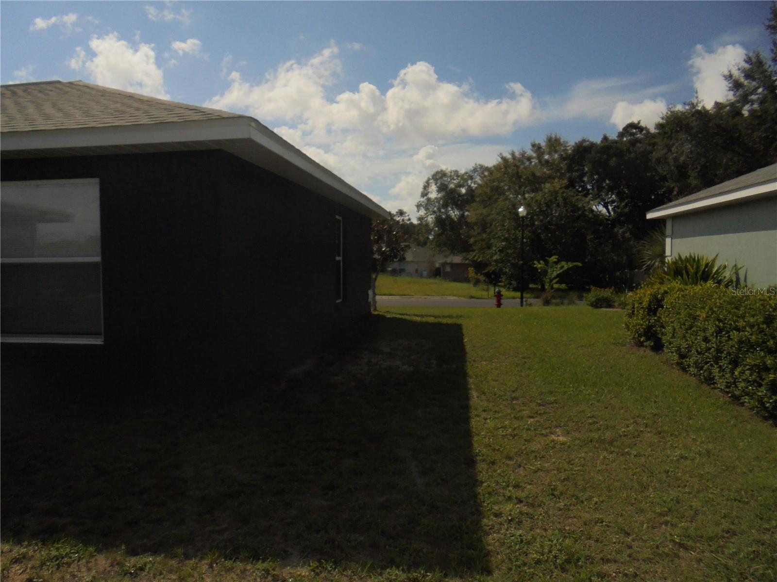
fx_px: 584
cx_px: 388
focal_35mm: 26
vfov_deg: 53.1
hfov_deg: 67.3
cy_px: 291
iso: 100
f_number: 3.5
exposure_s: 1/1500
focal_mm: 4.6
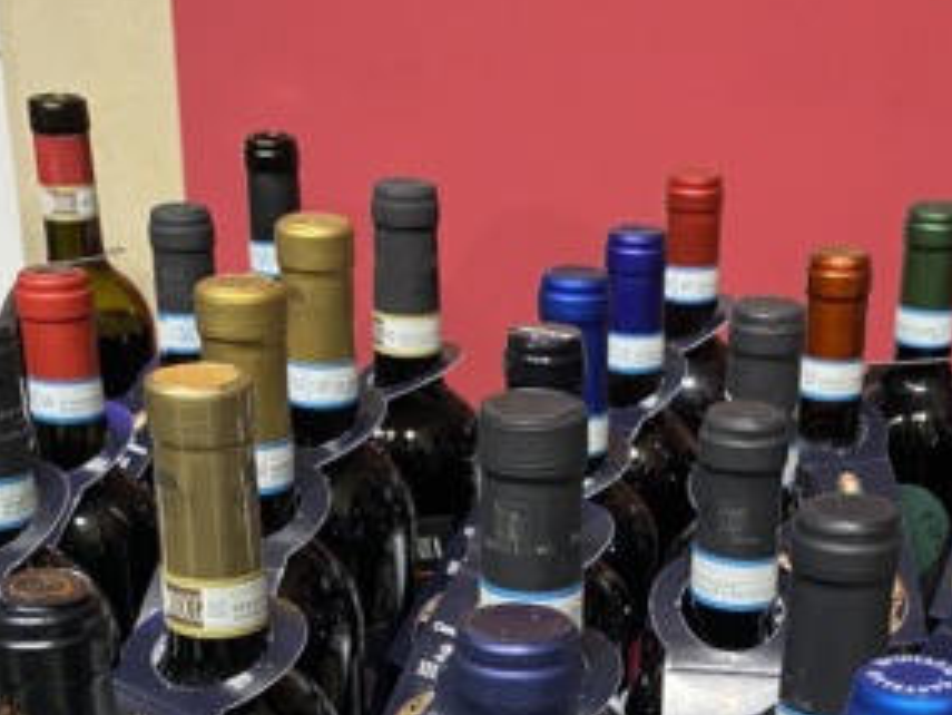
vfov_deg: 22.1
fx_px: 1706
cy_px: 825
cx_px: 621
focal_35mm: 62
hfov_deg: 31.0
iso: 400
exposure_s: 1/33
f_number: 1.8
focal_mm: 4.25
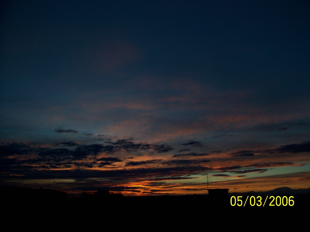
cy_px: 116
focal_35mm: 34
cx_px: 155
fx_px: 304
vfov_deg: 41.8
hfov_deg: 54.0
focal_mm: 5.6
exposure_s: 1/404
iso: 80
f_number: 2.7
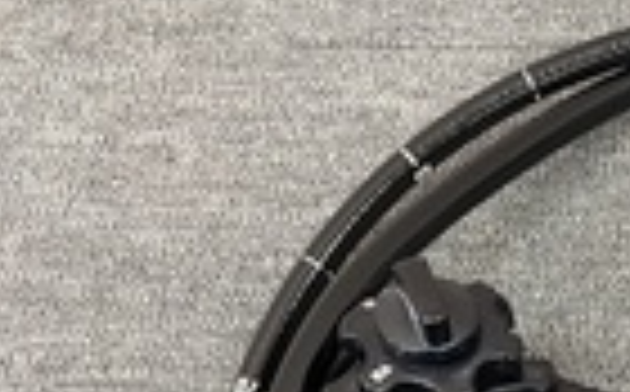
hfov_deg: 22.4
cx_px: 896
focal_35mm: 79
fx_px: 1354
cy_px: 626
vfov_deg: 15.0
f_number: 1.8
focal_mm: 4.25
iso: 100
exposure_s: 1/60
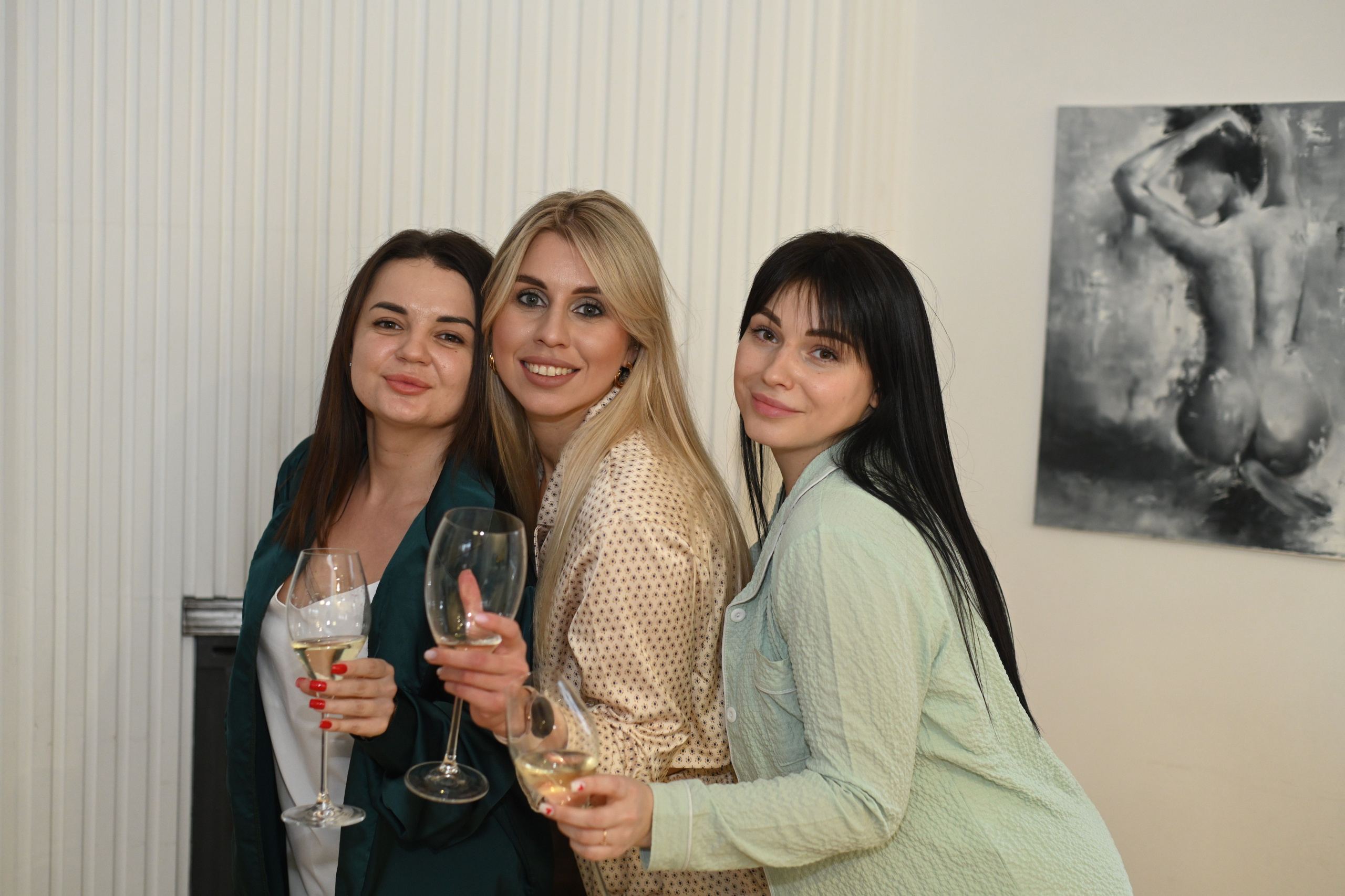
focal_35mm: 50
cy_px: 448
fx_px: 1868
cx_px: 672
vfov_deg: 27.0
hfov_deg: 39.6
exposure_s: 1/160
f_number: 2.2
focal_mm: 50
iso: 1000
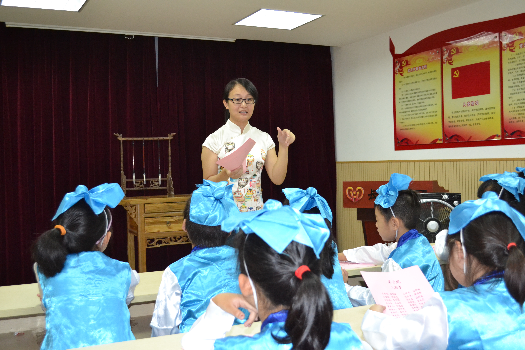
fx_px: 569
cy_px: 175
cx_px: 262
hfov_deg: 49.6
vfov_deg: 34.2
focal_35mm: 39
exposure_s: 1/60
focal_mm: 26
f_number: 4.2
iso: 2500
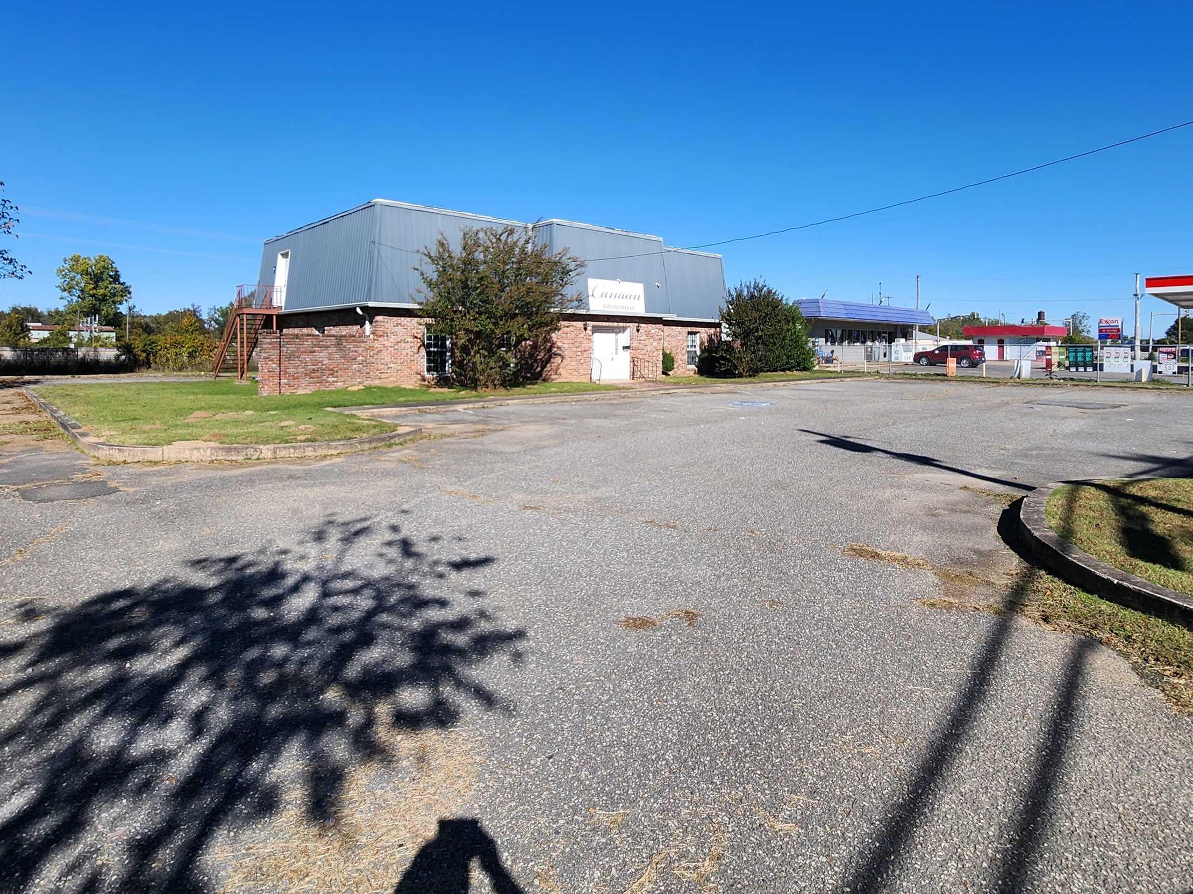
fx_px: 620
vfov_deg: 70.7
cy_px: 347
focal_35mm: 18
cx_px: 620
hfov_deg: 87.7
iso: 32
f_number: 2.2
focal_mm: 1.74
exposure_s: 1/1215
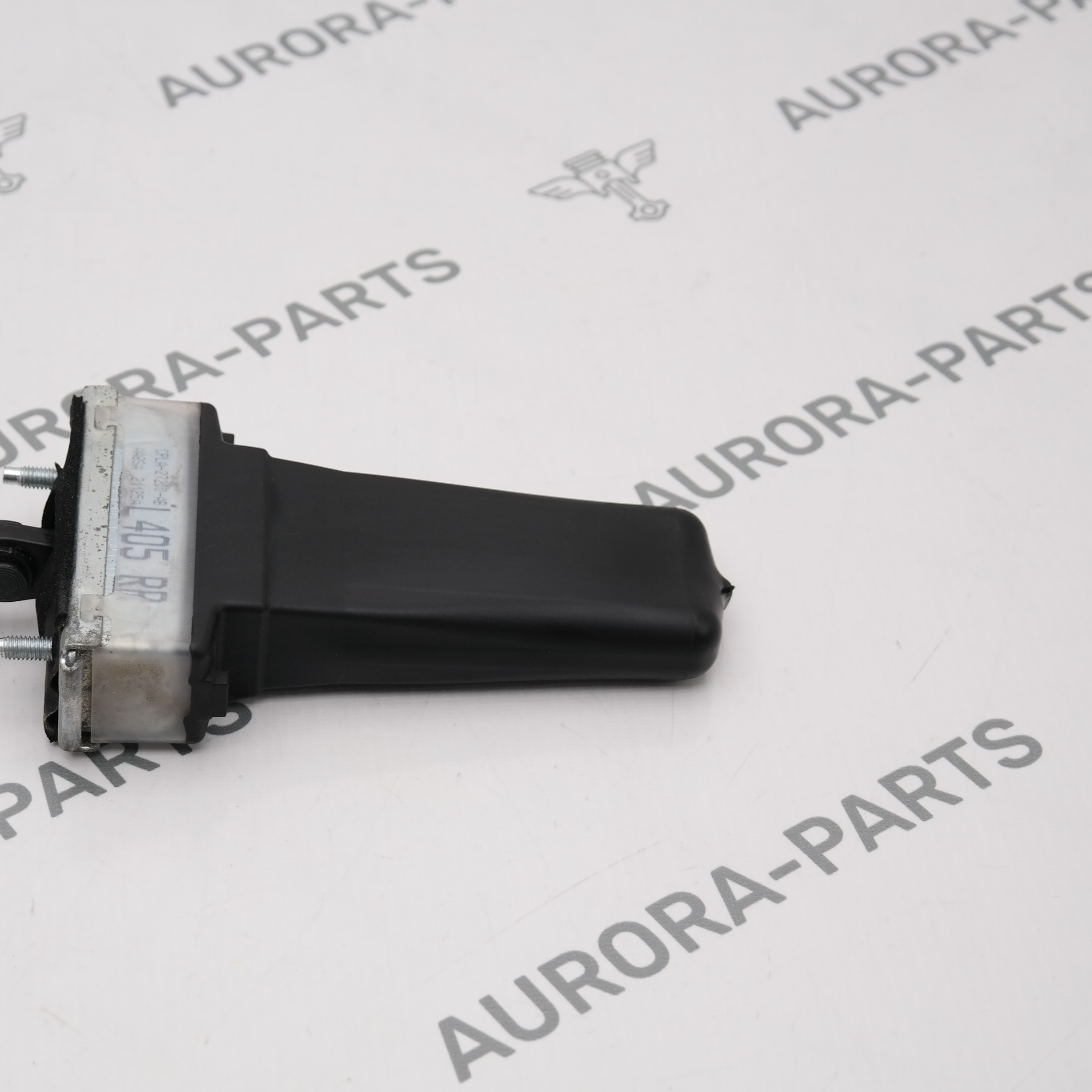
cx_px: 355
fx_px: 3069
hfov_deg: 20.1
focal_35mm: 86
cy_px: 548
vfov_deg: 20.2
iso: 200
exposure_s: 1/125
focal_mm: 42
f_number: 5
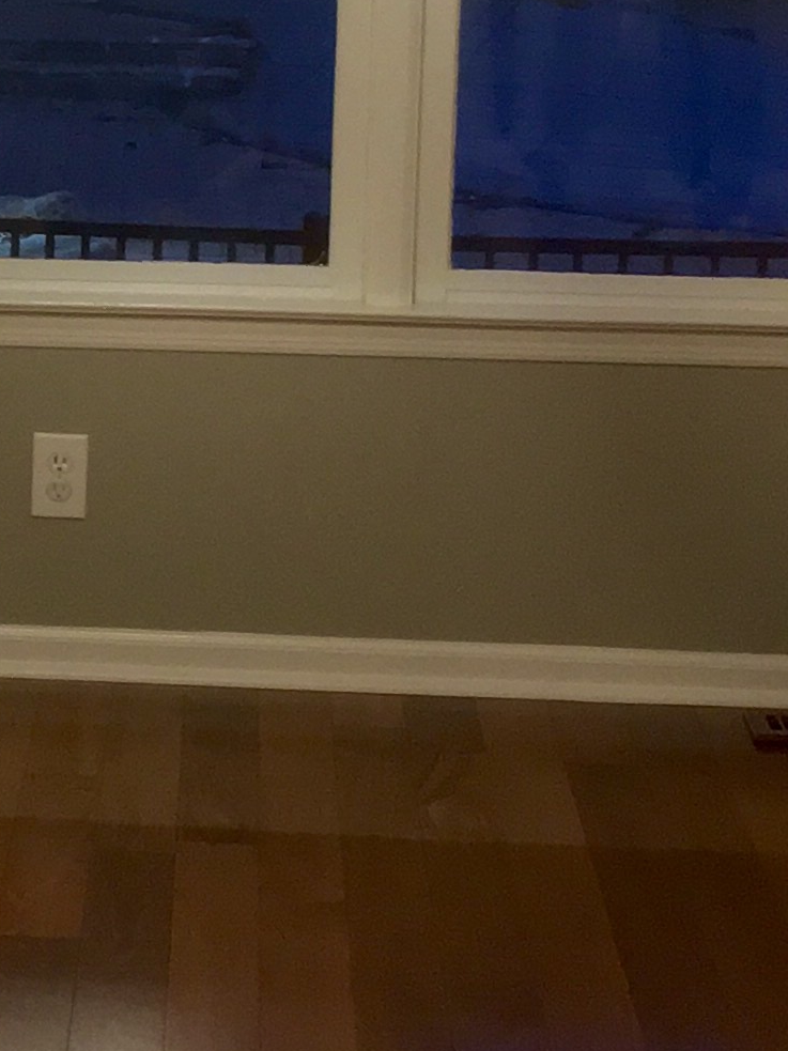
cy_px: 295
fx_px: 3613
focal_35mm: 119
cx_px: -110
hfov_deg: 12.2
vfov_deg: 16.5
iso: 200
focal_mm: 4.15
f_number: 2.2
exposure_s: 1/17
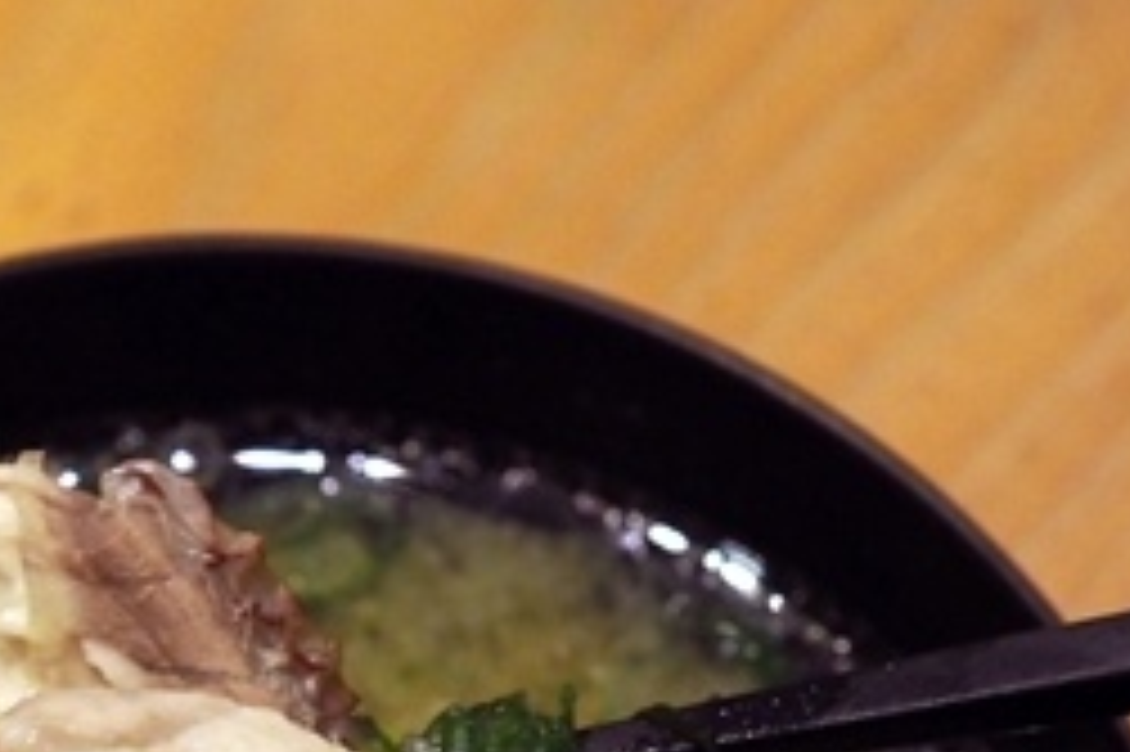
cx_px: 266
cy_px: 1076
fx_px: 7497
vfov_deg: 5.7
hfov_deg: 8.6
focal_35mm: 239
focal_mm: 45
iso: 1600
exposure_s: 1/30
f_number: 5
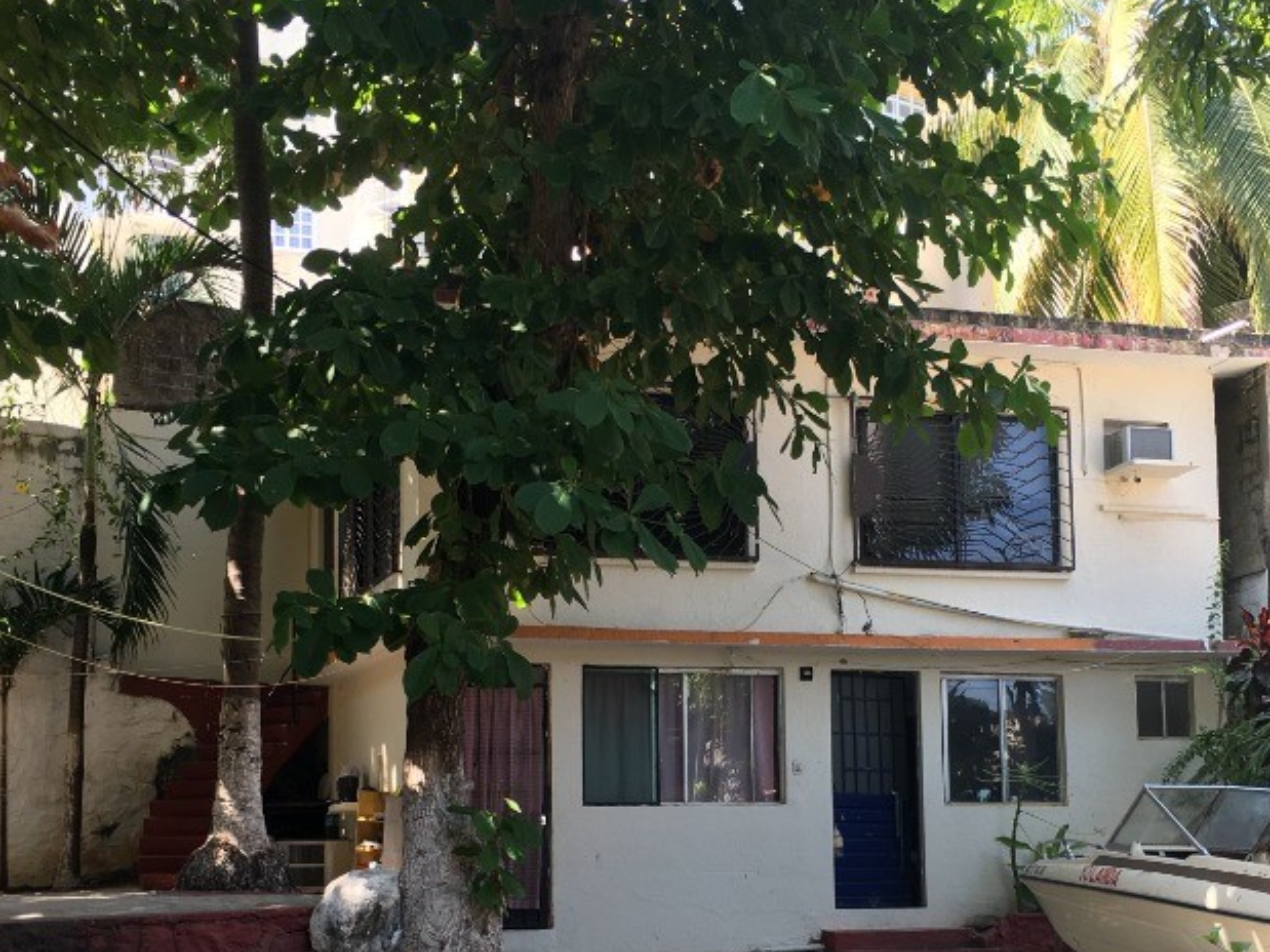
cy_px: 710
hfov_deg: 39.6
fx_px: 1761
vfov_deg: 29.8
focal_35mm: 48
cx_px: 716
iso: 25
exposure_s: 1/127
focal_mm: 4.15
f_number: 2.2
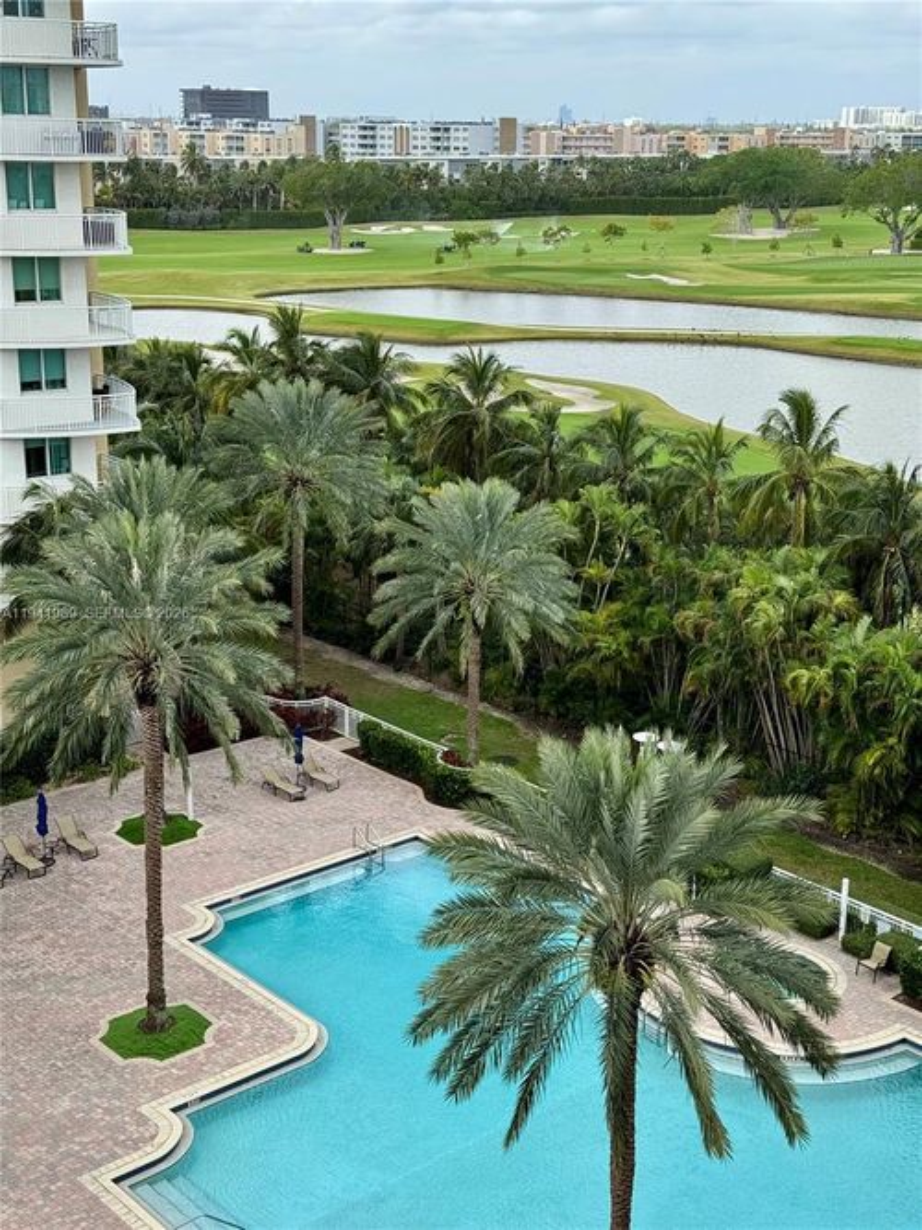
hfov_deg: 30.3
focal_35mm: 48
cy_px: 615
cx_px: 461
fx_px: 1705
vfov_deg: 39.7
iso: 64
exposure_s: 1/1724
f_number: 1.78
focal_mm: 6.76
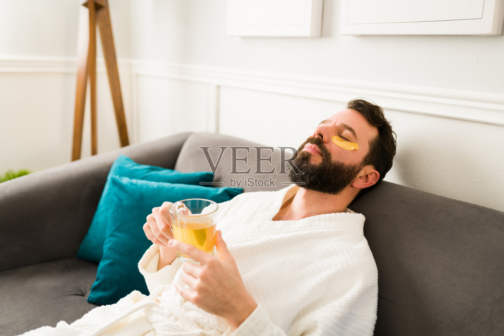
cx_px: 252
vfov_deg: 37.9
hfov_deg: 54.4
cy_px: 168
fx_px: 490
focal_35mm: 35
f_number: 1.8
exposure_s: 1/160
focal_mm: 35
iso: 250
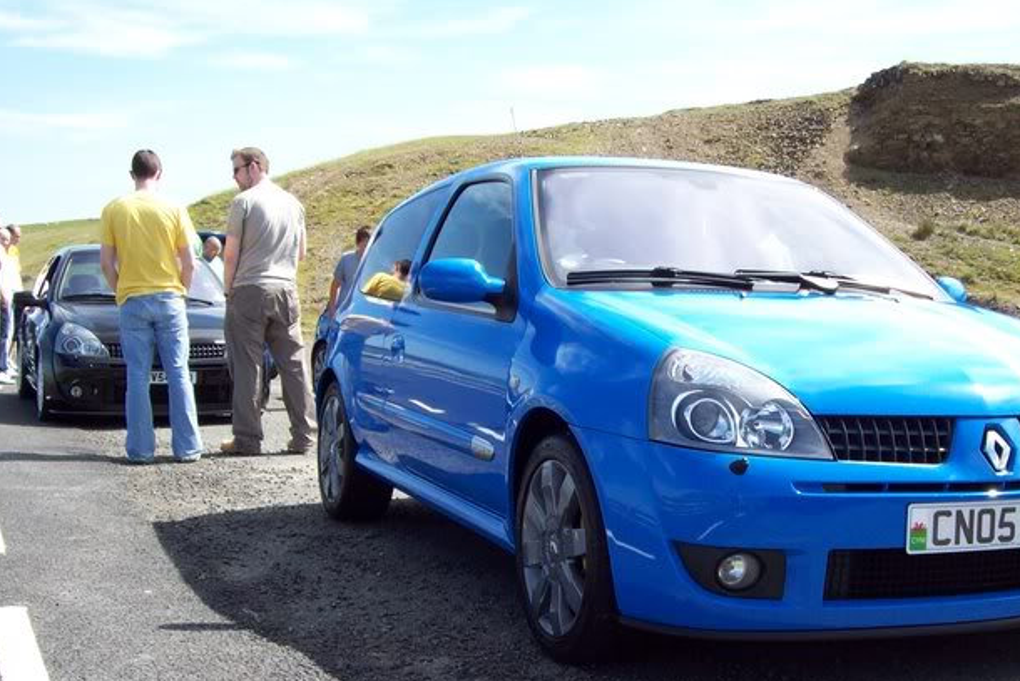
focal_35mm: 49
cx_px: 608
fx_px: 1389
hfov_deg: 40.2
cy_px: 414
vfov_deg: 27.5
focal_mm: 6
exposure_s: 1/263
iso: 80
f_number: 4.8
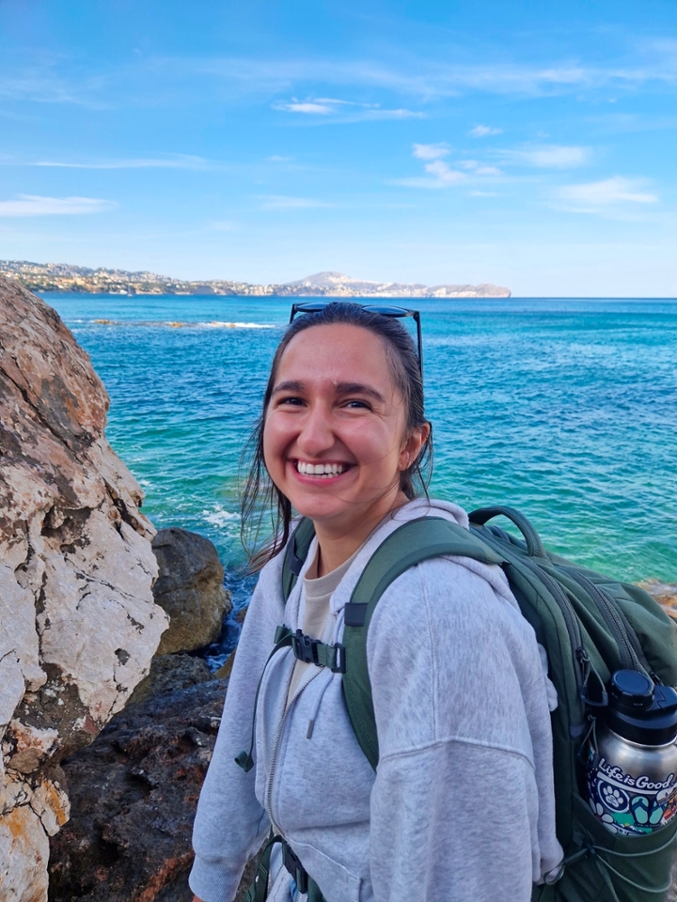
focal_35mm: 23
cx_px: 338
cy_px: 451
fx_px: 600
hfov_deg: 58.9
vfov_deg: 73.9
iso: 50
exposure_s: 1/534
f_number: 1.8
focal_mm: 5.4
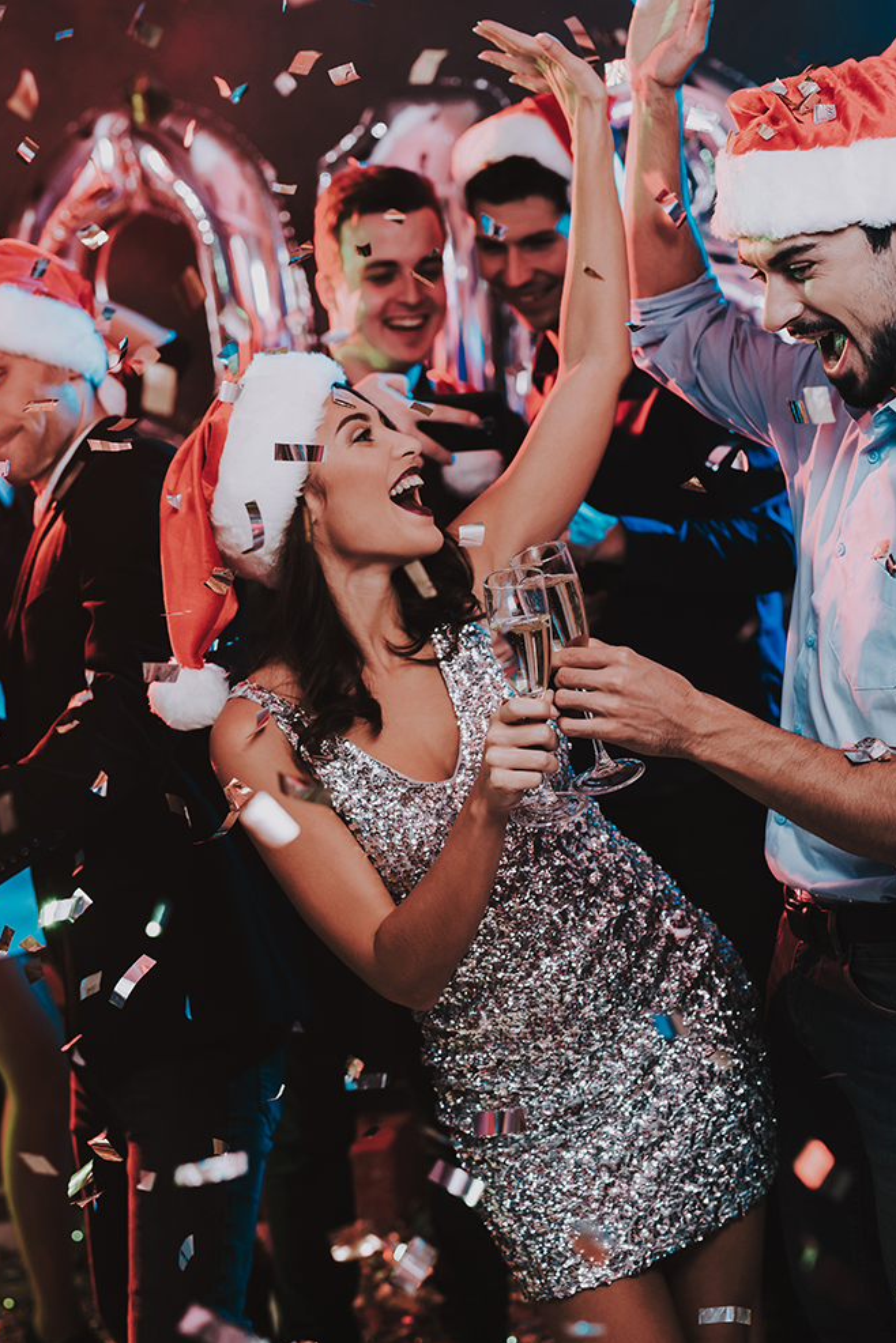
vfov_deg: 26.7
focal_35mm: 76
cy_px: 680
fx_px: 2837
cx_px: 354
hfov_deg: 17.9
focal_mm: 50
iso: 125
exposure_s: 1/200
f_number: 2.8
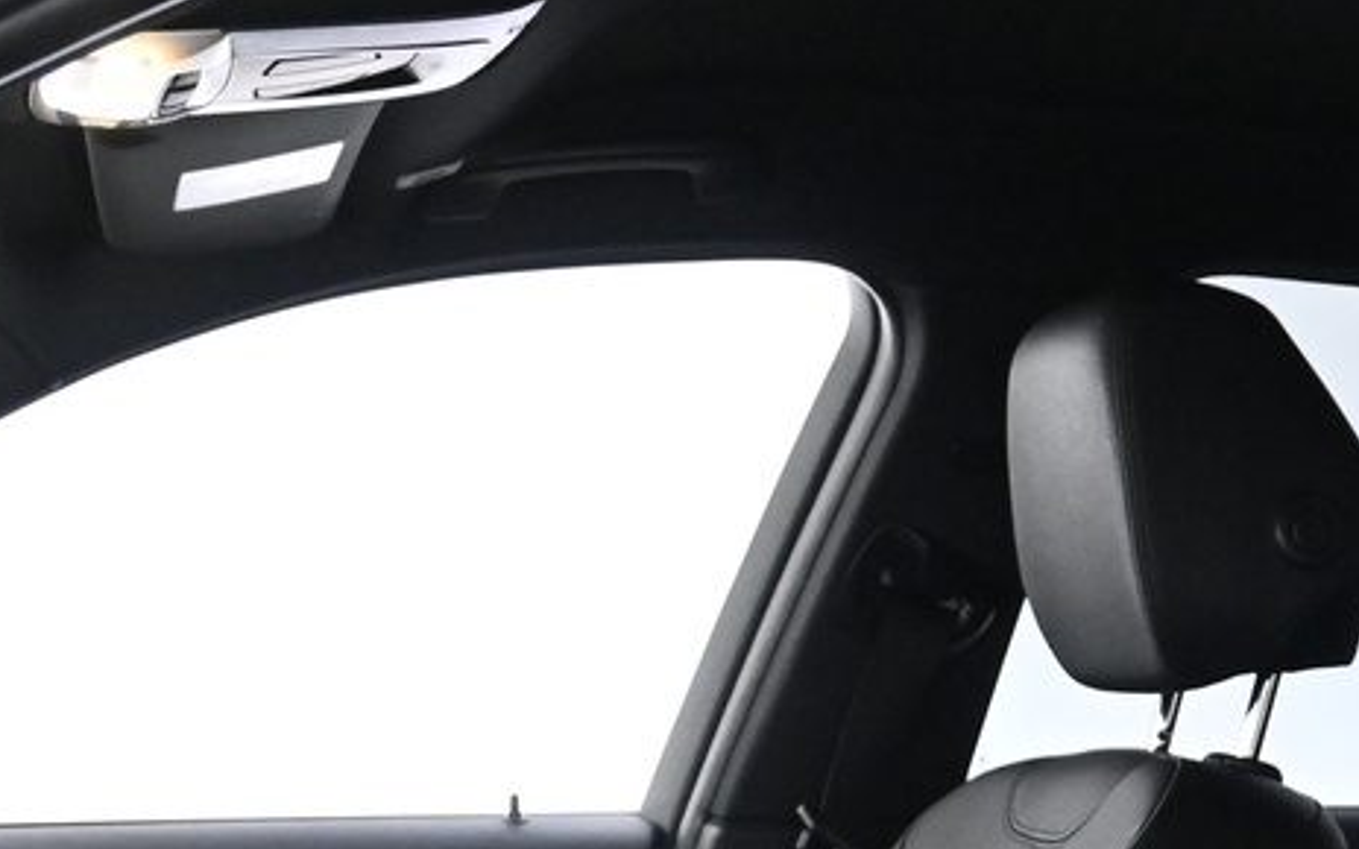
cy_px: 1519
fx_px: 3362
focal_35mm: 91
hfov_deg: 22.9
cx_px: 694
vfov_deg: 13.0
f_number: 3.5
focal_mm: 17
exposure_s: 1/50
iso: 3200
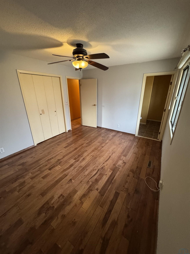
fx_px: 102
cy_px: 127
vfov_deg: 102.1
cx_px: 95
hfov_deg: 85.7
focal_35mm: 14
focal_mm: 2.22
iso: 800
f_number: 2.2
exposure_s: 1/60
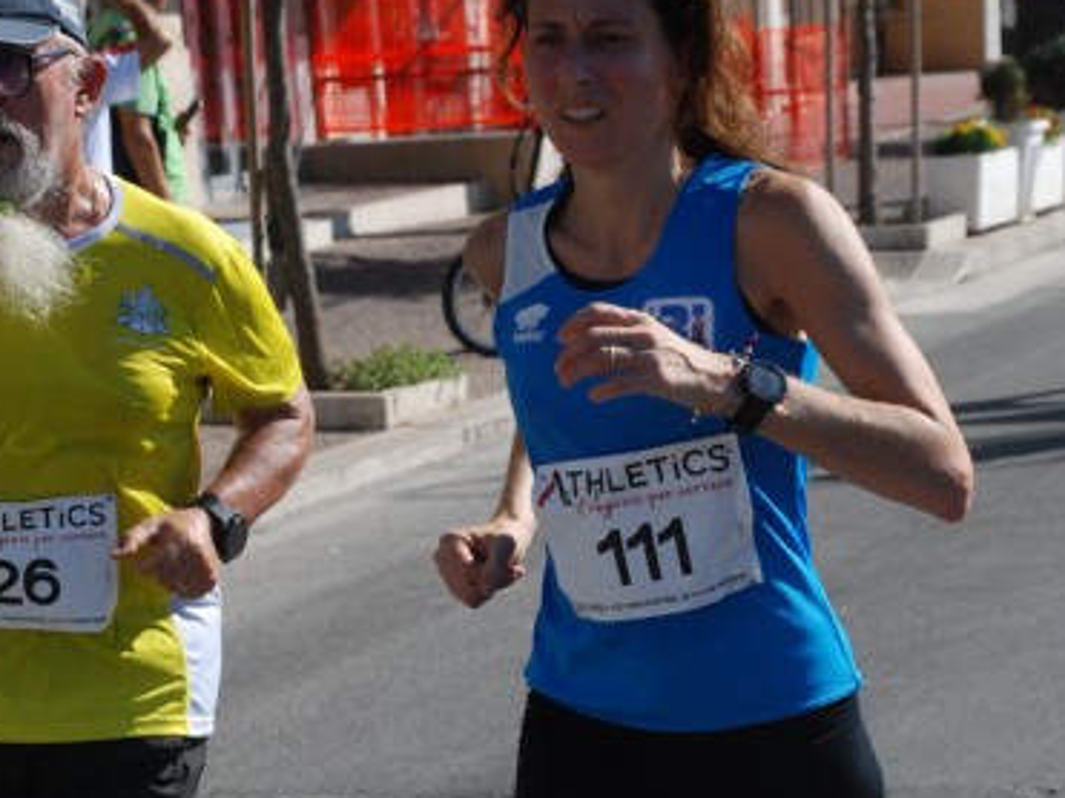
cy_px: 594
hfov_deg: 13.6
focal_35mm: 145
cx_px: 512
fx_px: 4460
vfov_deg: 10.2
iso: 1000
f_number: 8
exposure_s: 1/2000
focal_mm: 62
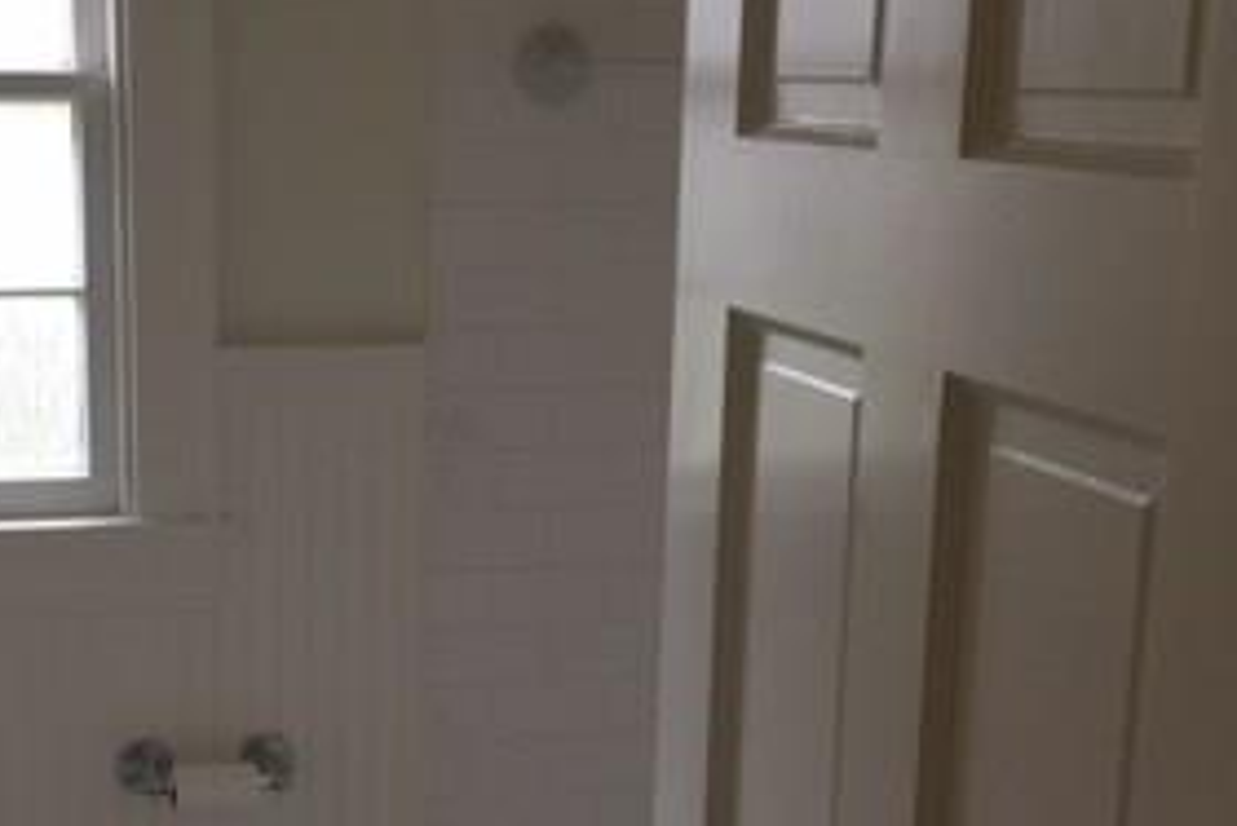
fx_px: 2372
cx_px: 318
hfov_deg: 28.8
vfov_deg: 19.5
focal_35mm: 69
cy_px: 689
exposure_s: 1/30
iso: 32
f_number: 2.2
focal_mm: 4.15
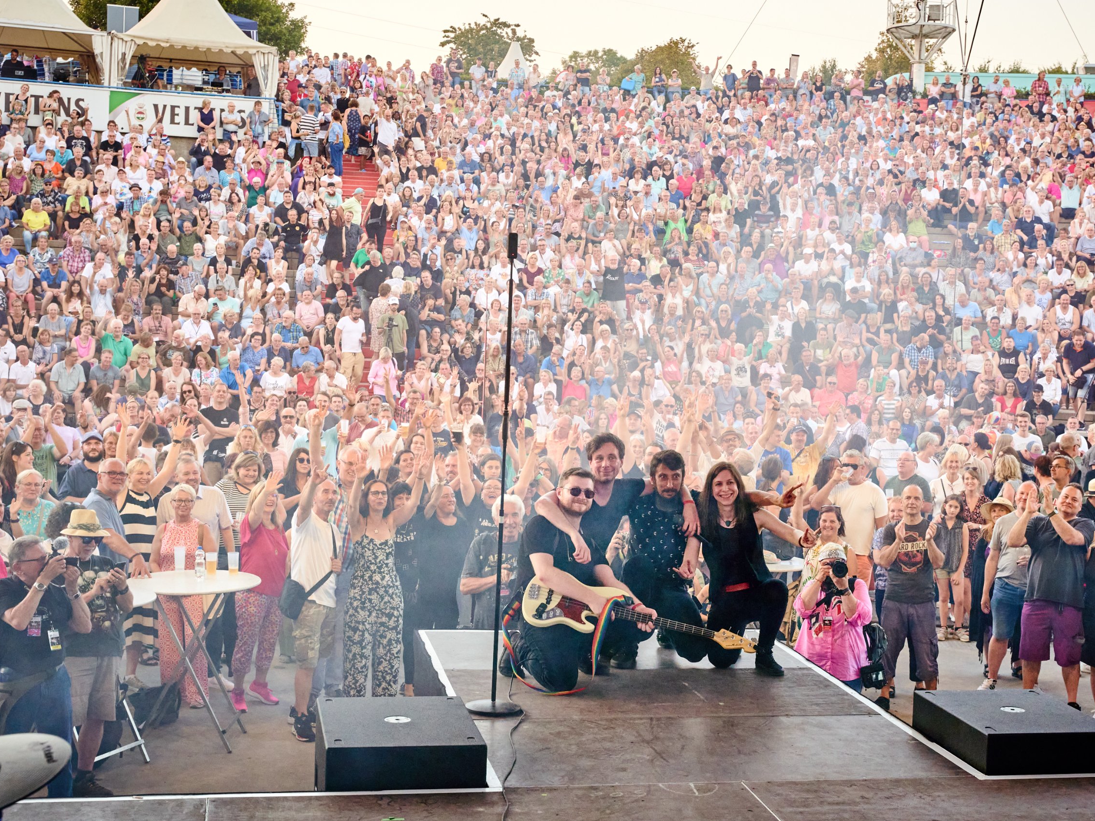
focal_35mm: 50
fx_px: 1585
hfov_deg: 38.1
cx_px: 607
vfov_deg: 29.0
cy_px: 411
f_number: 8
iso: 1250
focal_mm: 46.1
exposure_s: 1/200
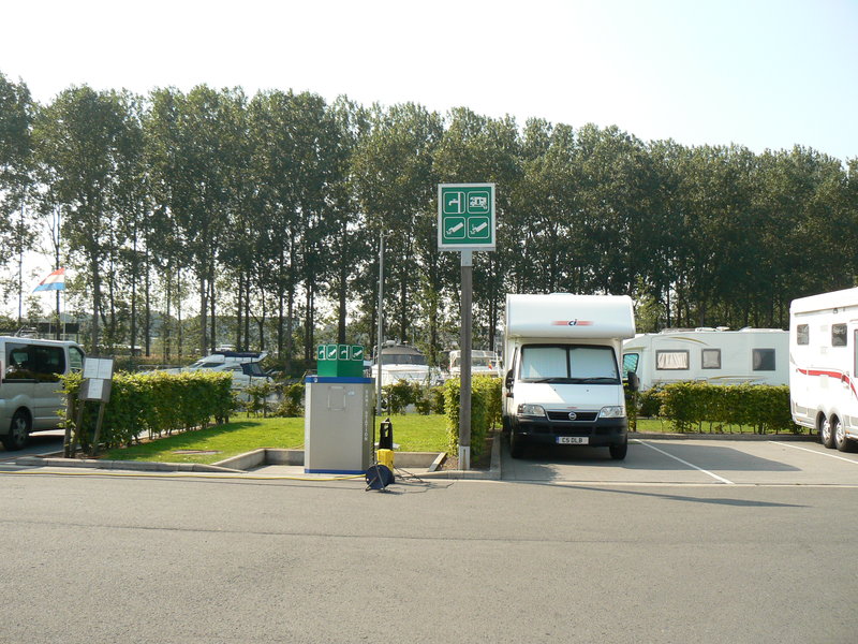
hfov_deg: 51.4
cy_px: 322
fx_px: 892
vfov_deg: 39.7
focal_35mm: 36
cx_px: 429
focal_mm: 6
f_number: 3.6
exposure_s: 1/1000
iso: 100
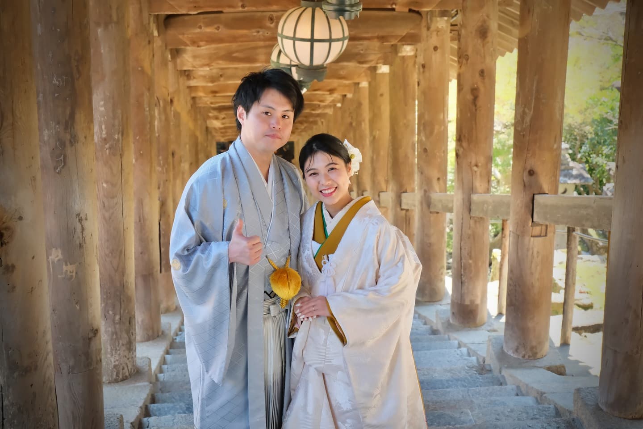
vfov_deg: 19.2
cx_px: 322
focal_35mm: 71
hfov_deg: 28.5
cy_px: 214
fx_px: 1268
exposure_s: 1/125
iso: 1600
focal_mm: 47.6
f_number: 5.6
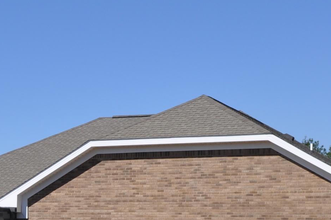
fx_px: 975
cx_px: 14
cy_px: 202
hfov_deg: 18.8
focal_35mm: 106
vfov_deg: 12.8
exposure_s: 1/640
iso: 200
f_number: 8
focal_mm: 22
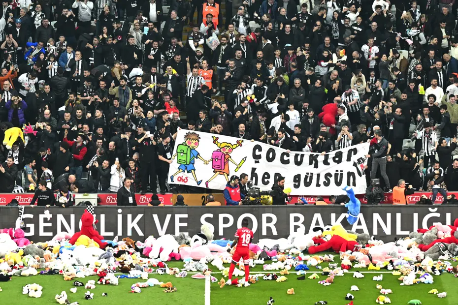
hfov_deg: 6.9
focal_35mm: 300
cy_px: 152
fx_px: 3816
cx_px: 229
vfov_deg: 4.6
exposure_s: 1/1250
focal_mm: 200
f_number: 3.5
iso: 2000
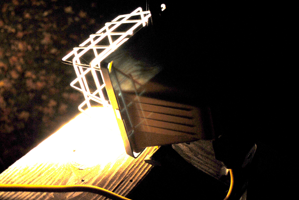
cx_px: 114
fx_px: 441
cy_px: 98
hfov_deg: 37.3
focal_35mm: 53
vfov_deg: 25.6
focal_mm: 28
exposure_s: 1/60
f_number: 4.5
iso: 280
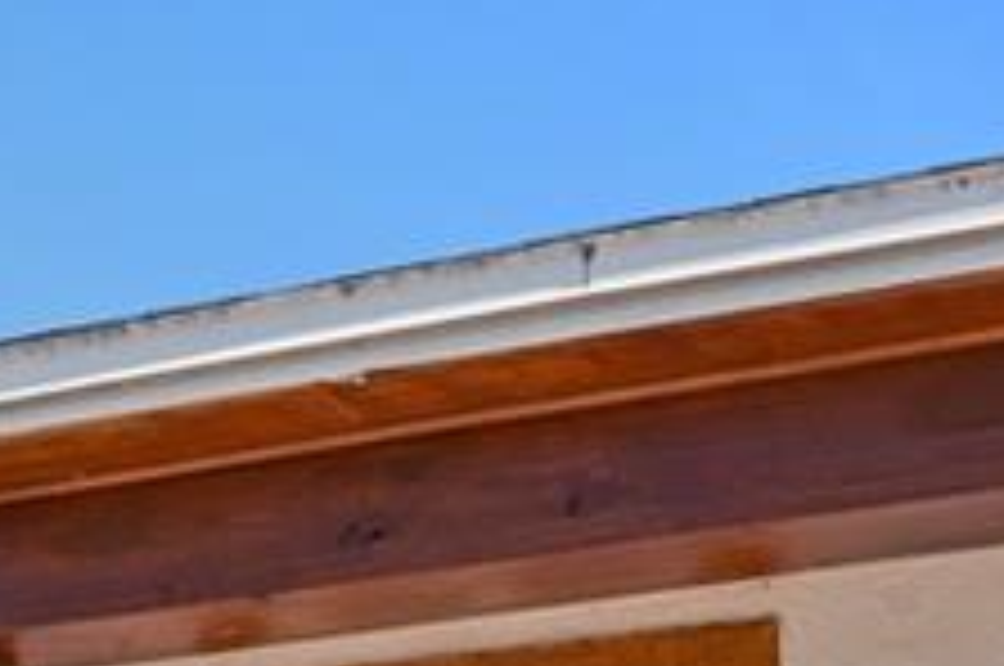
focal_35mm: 155
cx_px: -599
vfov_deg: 8.1
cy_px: 1656
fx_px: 4305
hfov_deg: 12.5
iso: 250
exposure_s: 1/200
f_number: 9
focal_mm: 21.5
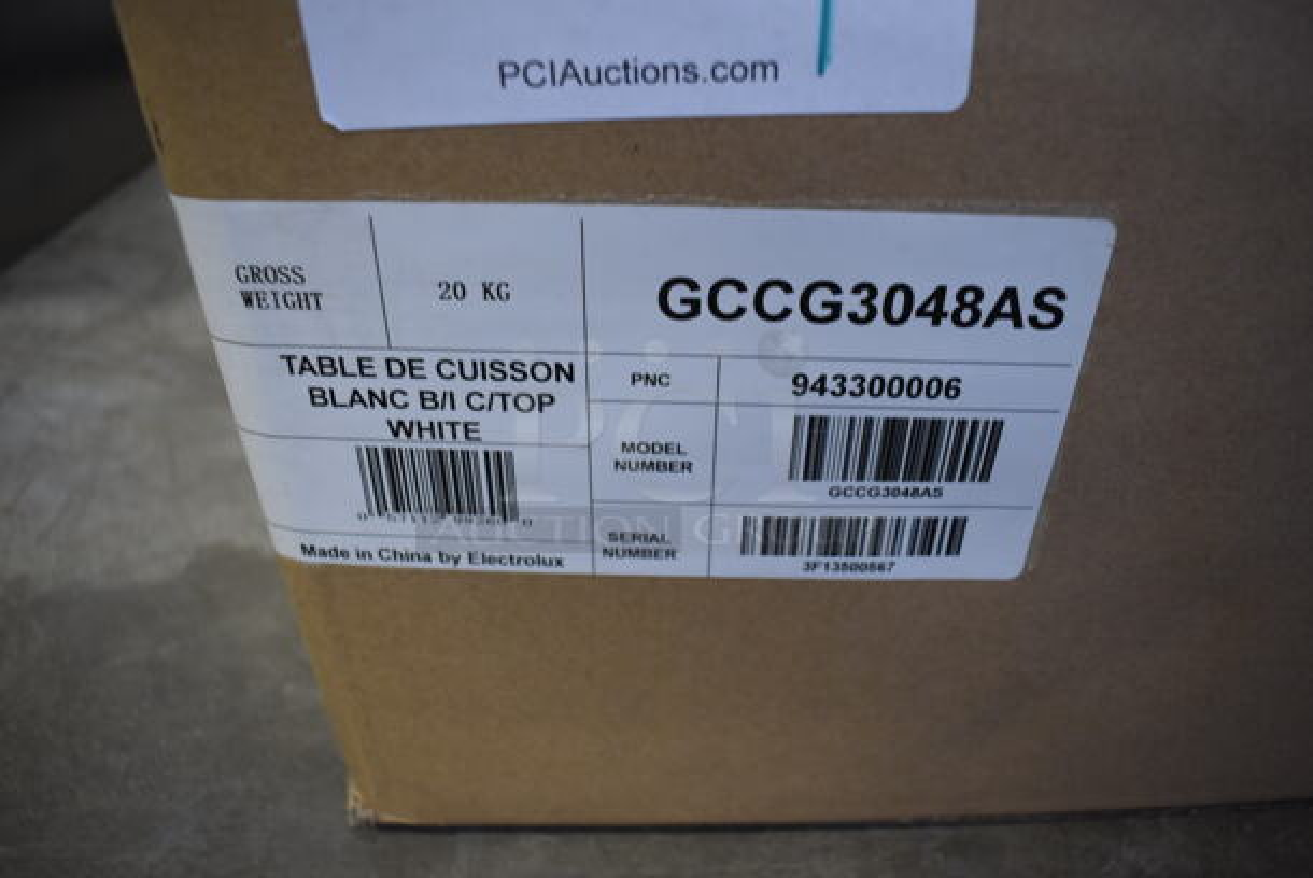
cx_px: 656
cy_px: 439
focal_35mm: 27
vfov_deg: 48.0
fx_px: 986
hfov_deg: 67.3
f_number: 4.5
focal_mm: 18
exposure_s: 1/60
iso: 800
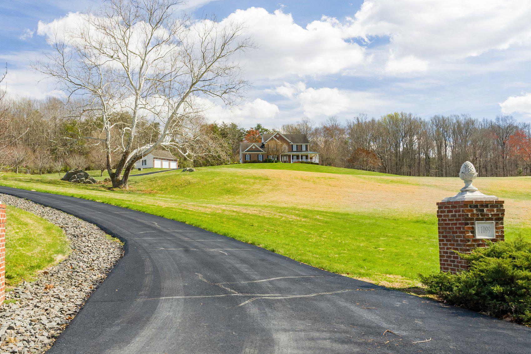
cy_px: 200
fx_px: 516
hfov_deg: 54.2
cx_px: 225
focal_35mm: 35
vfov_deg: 37.8
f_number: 11
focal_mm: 29
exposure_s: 1/160
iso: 640
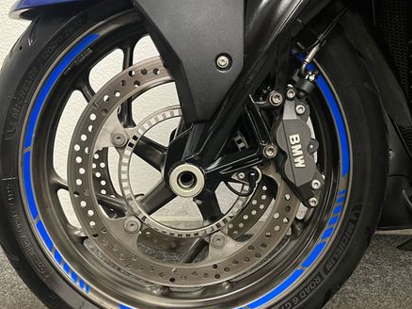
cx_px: 182
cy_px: 152
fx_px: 452
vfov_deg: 37.7
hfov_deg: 48.9
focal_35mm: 38
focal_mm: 5.1
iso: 400
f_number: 1.6
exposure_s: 1/33
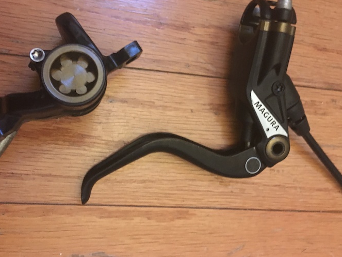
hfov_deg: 52.6
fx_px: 346
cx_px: 160
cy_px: 108
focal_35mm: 35
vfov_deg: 40.6
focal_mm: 4.15
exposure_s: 1/15
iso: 400
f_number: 2.2
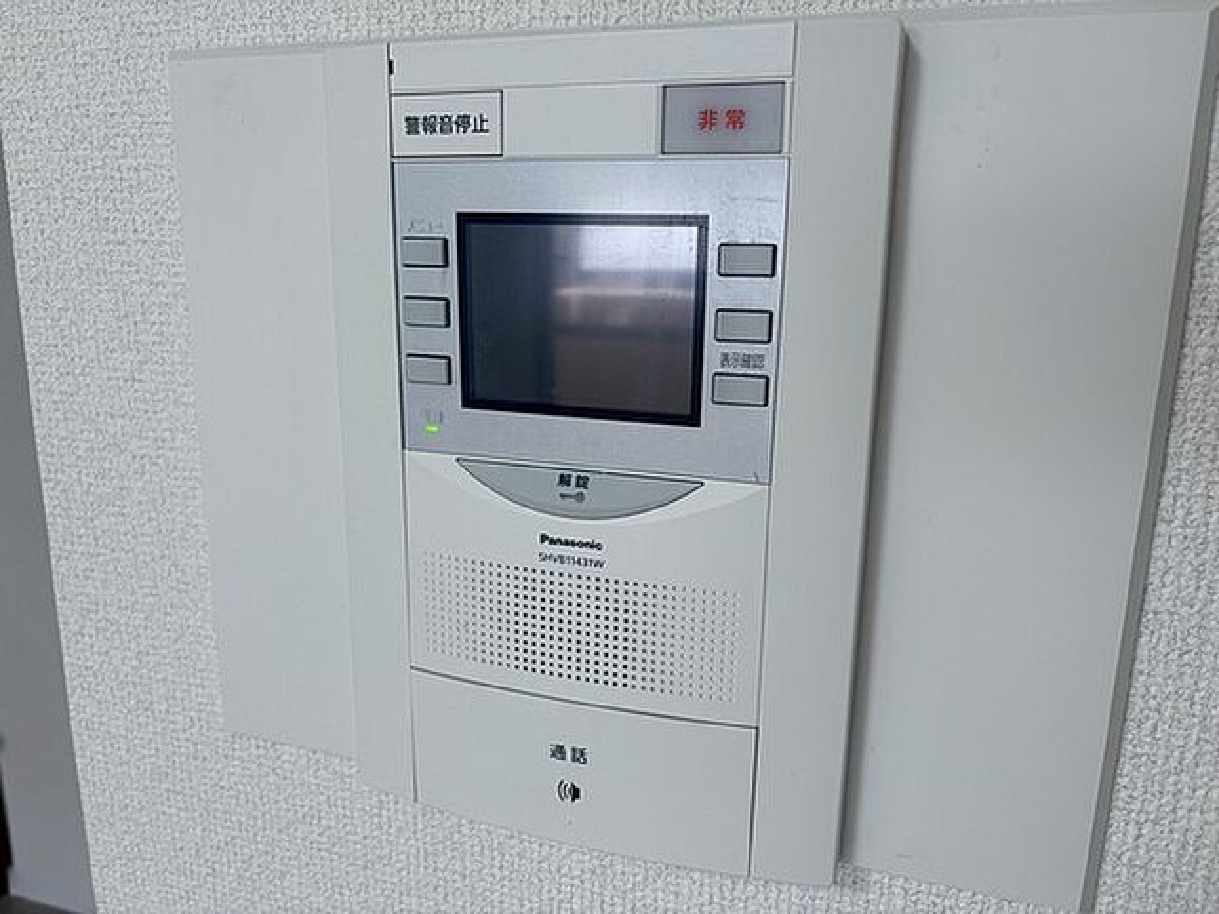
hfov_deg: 67.3
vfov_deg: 53.1
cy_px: 457
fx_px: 916
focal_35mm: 26
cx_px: 610
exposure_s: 1/121
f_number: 1.6
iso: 64
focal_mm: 5.96
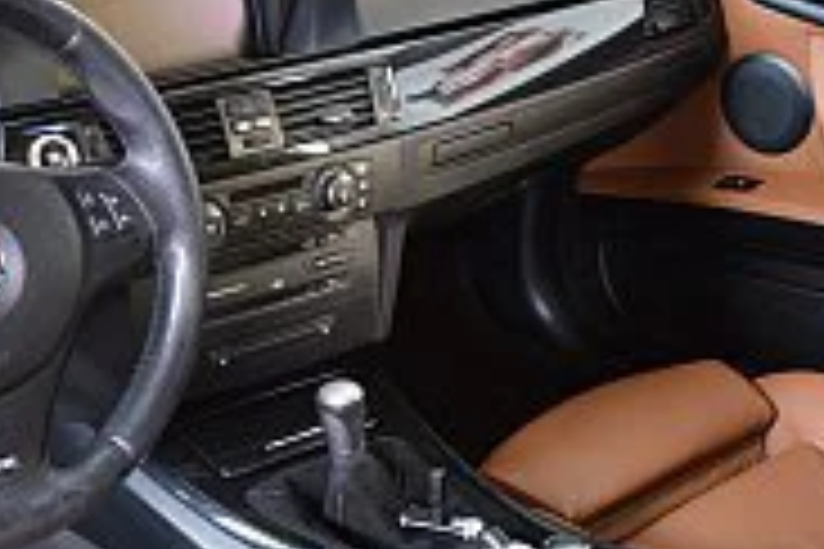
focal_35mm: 59
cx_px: 203
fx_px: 1350
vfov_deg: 22.9
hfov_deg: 33.2
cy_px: 376
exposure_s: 1/50
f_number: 3.5
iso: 3200
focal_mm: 18
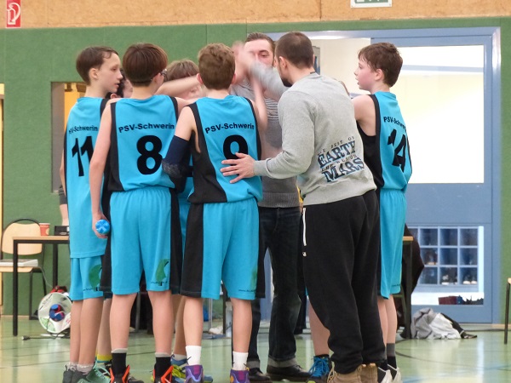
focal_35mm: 186
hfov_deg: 10.6
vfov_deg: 8.0
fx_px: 2746
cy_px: 192
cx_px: 256
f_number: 2.8
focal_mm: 33.5
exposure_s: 1/30
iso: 800
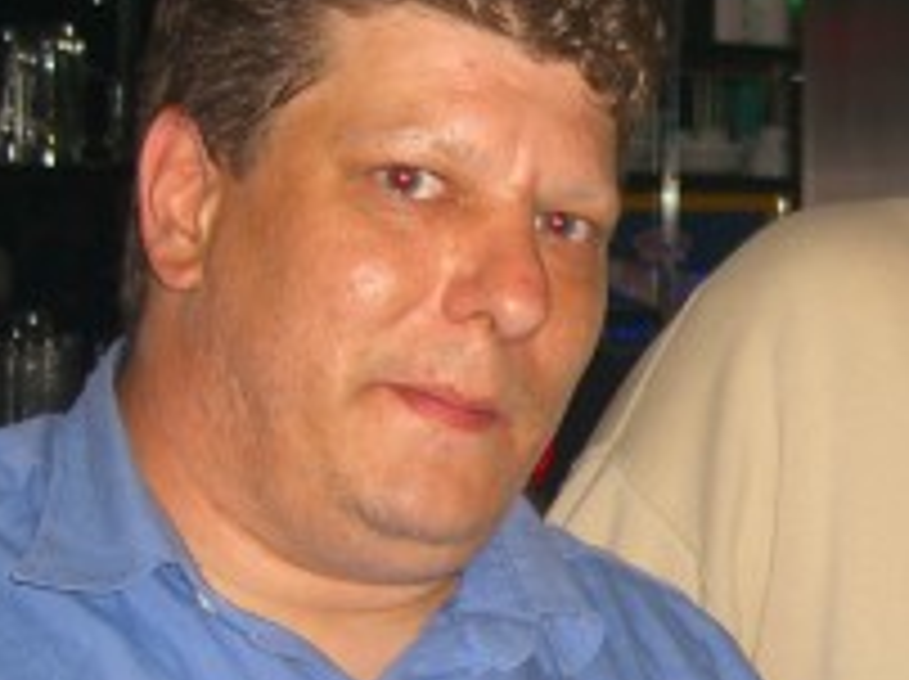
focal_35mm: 113
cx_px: 976
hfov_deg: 16.9
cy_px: 540
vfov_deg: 13.0
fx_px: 2964
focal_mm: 7.9
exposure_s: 1/60
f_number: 2.8
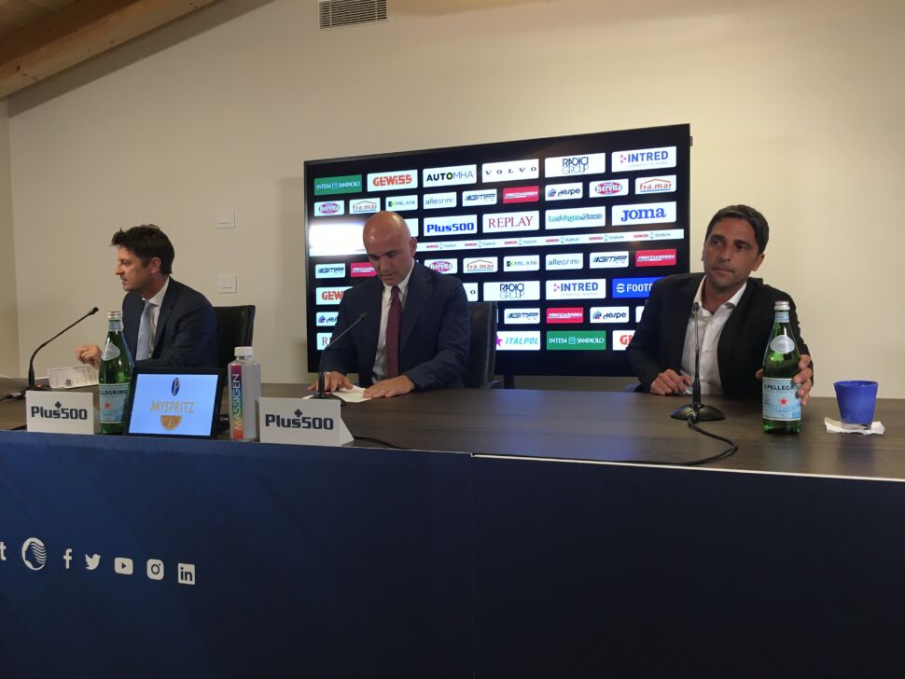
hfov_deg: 61.6
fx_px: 758
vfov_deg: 48.2
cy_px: 340
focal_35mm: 29
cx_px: 452
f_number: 2.2
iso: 40
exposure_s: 1/33
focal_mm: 4.15
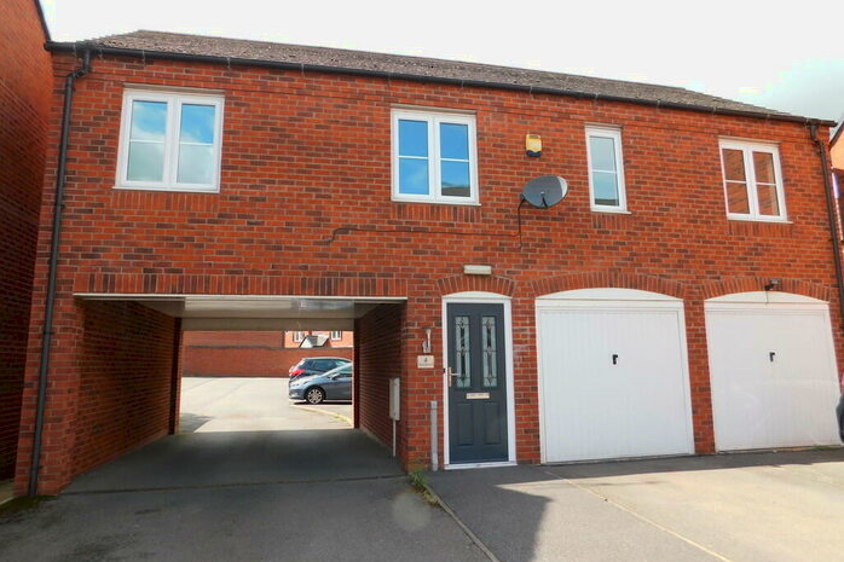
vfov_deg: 53.1
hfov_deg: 73.8
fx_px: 562
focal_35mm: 24
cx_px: 422
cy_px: 269
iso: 125
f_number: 3
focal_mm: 4
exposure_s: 1/500
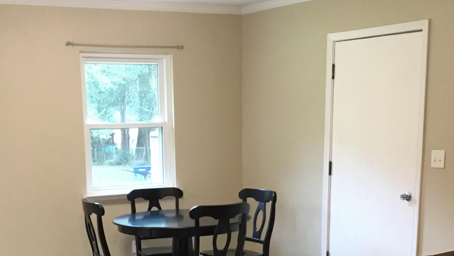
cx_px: 187
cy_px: 303
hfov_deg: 32.8
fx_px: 771
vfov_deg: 17.9
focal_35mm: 64
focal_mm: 3.3
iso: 200
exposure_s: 1/30
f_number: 2.4
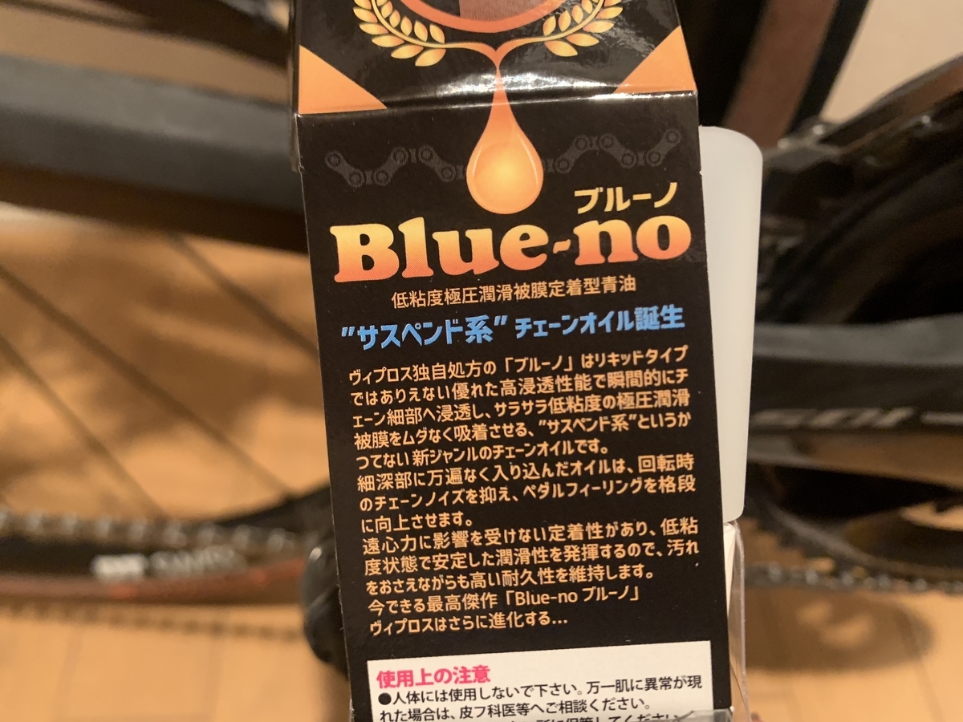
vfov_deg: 53.1
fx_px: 723
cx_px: 482
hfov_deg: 67.3
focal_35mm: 26
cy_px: 361
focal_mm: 4.25
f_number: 1.8
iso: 320
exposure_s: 1/25
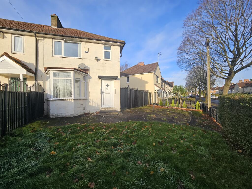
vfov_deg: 89.9
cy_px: 94
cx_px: 126
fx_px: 95
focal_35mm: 13
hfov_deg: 106.2
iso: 50
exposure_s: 1/1044
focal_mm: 2.2
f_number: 2.2
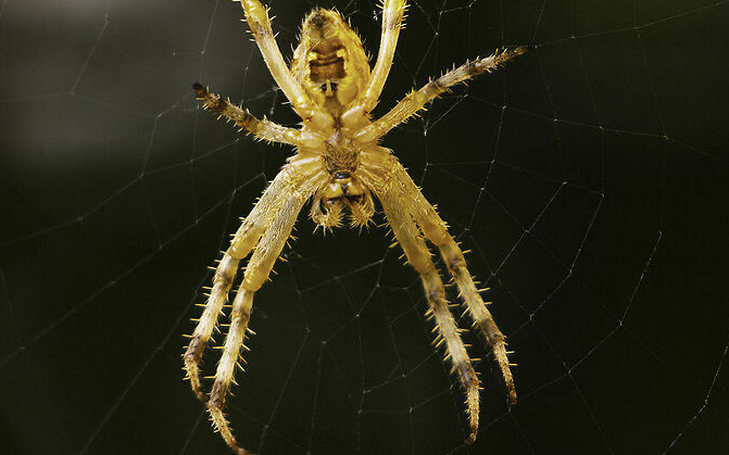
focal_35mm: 383
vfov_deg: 3.4
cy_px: 214
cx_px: 458
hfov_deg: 5.5
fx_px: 7607
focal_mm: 105
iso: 100
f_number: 4
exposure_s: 1/80
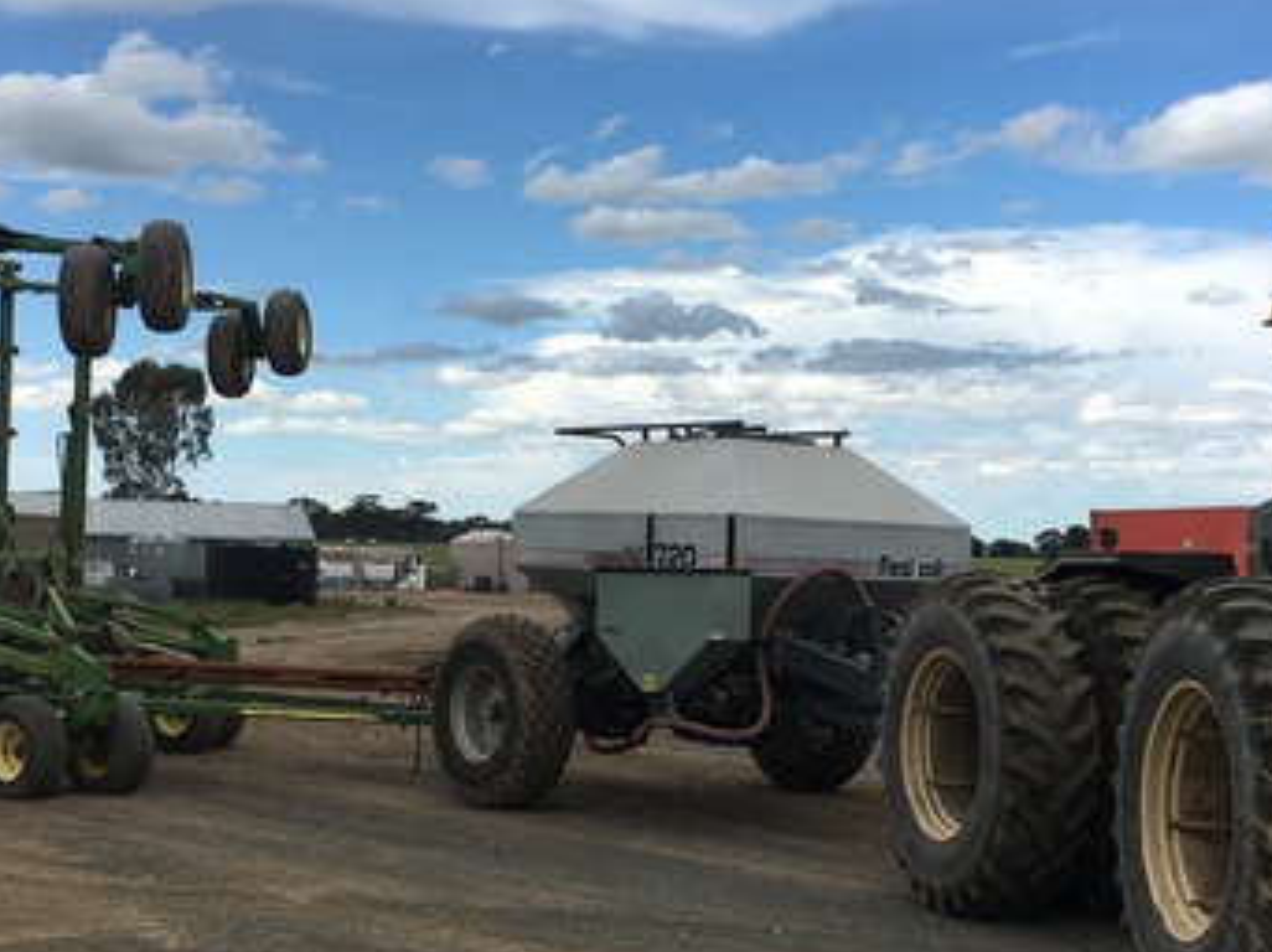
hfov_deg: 34.3
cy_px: 485
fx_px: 2056
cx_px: 740
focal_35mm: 56
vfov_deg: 26.1
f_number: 2.2
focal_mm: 4.15
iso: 25
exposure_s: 1/1748
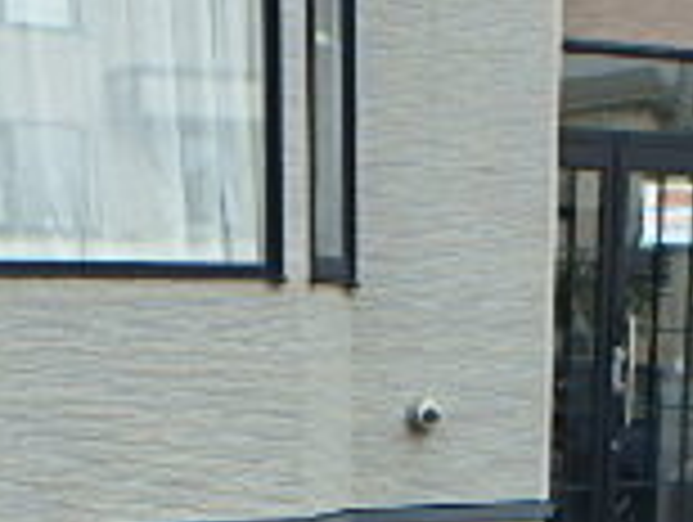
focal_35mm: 87
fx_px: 1744
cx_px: 279
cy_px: 994
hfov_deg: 22.4
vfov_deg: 14.5
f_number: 3.5
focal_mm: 3.7
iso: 125
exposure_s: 1/320
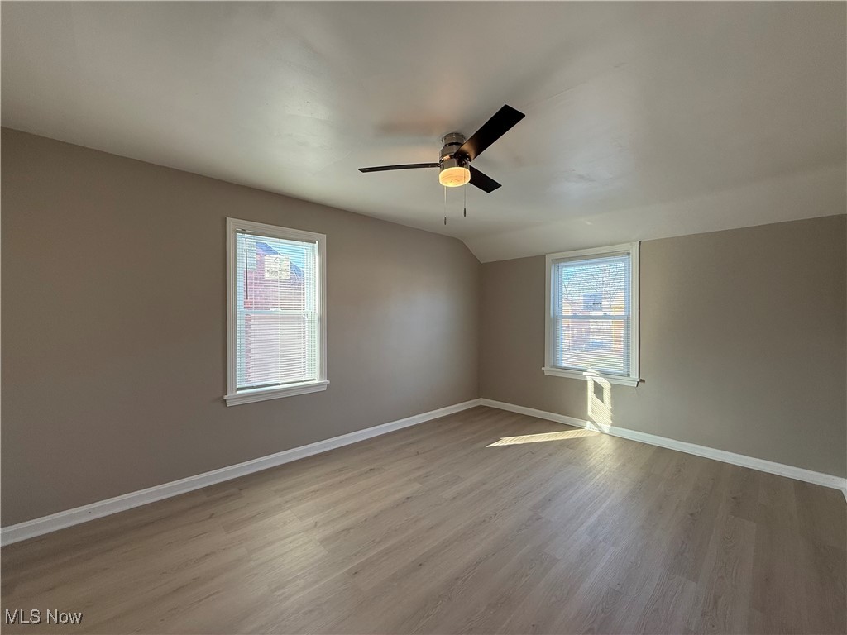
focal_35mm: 14
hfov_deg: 102.1
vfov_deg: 85.7
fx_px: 343
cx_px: 424
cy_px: 318
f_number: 2.2
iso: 80
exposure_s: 1/120
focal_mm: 2.22
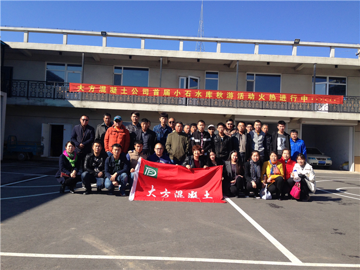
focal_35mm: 33
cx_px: 180
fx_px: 343
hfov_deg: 55.4
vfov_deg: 42.9
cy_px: 135
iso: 50
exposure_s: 1/1106
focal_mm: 4.12
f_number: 2.4
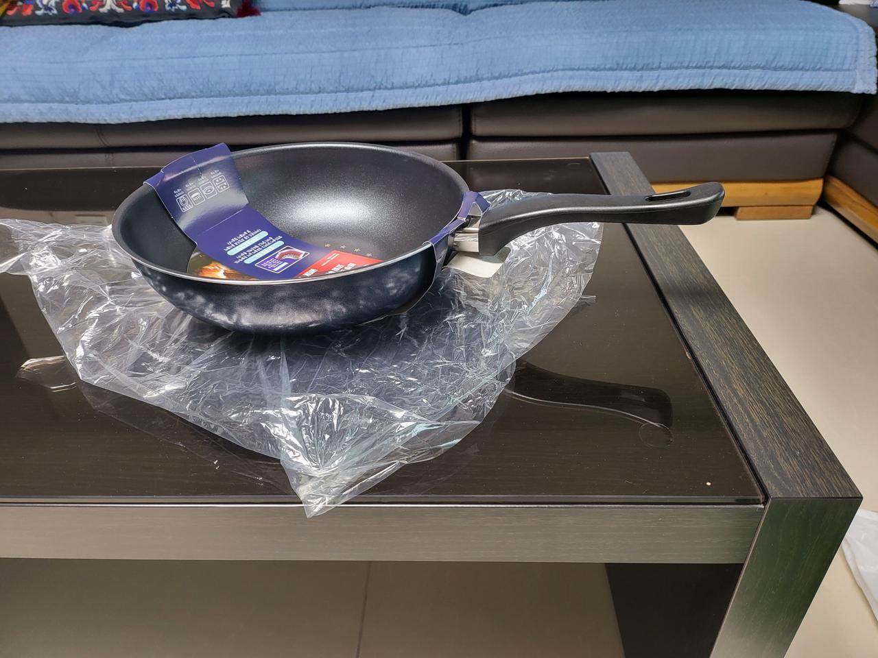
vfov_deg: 56.8
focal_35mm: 24
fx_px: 609
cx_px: 439
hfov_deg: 71.6
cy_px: 329
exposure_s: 1/60
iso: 250
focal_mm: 5
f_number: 1.8
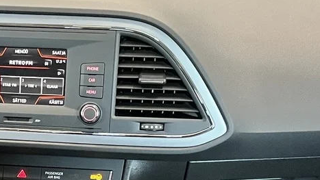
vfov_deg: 12.2
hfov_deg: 21.3
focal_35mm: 97
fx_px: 823
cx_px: 4
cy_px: 212
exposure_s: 1/56
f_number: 1.6
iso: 500
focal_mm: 5.1
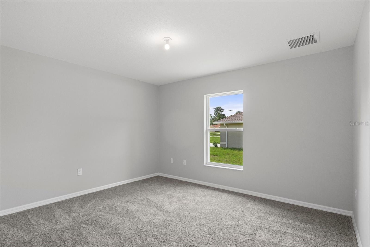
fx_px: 185
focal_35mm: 18
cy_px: 124
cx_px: 185
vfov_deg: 67.4
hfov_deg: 90.0
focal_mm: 12
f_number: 8
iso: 640
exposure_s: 1/8
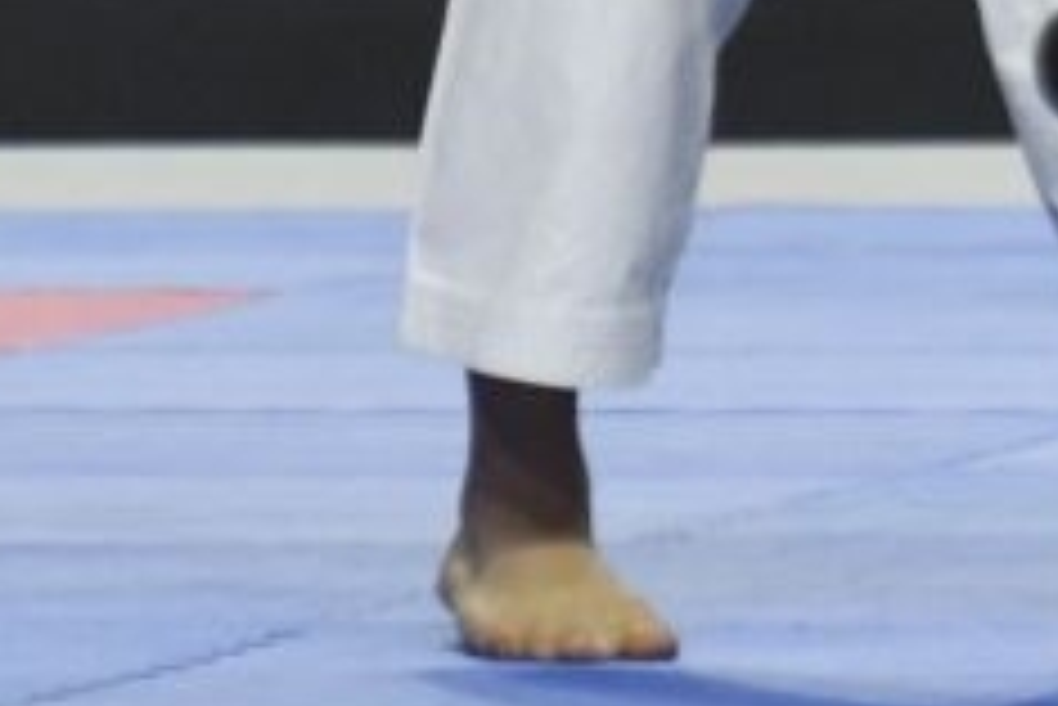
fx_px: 26995
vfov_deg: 1.5
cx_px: 2355
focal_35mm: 918
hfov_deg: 2.2
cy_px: -1070
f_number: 4
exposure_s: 1/800
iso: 1250
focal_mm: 120
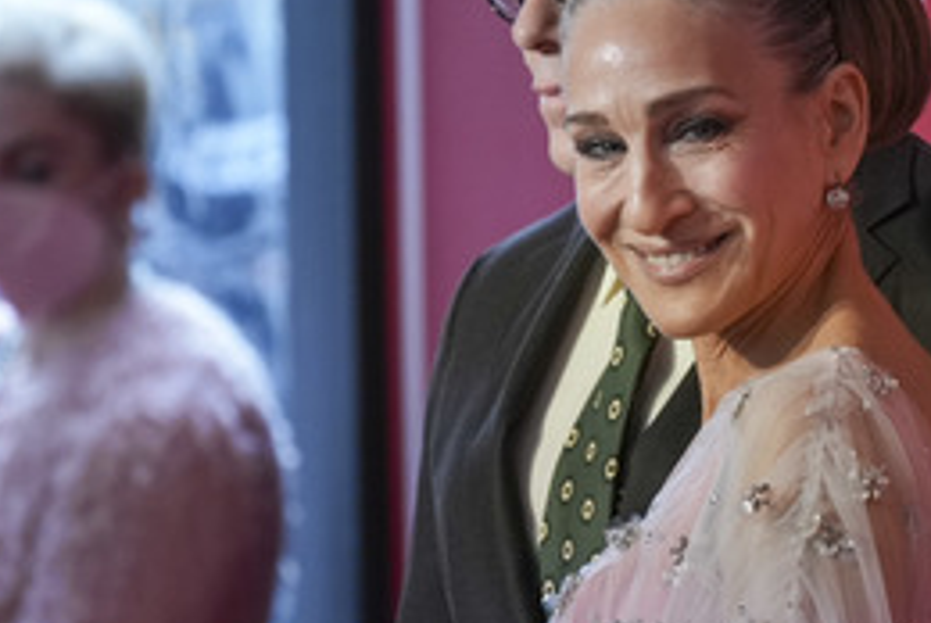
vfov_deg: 3.6
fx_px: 10019
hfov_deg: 5.3
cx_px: 723
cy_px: 240
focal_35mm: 387
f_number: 5.6
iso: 5000
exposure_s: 1/400
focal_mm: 224
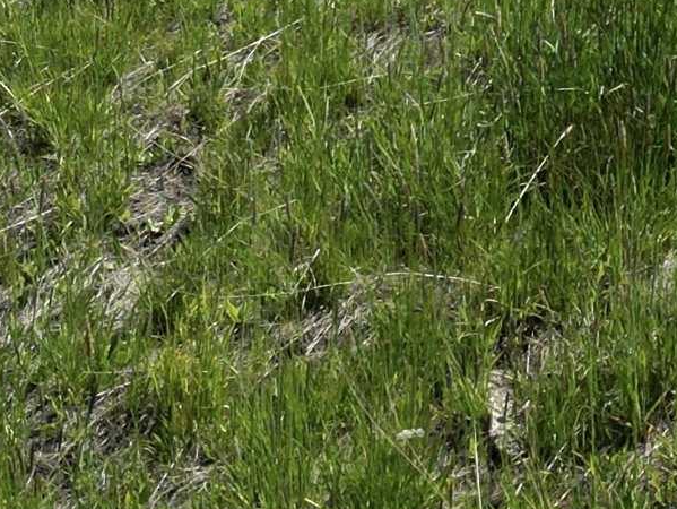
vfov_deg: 10.5
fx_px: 2407
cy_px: -675
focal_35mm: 123
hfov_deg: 15.6
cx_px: 718
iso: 110
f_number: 1.7
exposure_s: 1/4000
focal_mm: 6.72
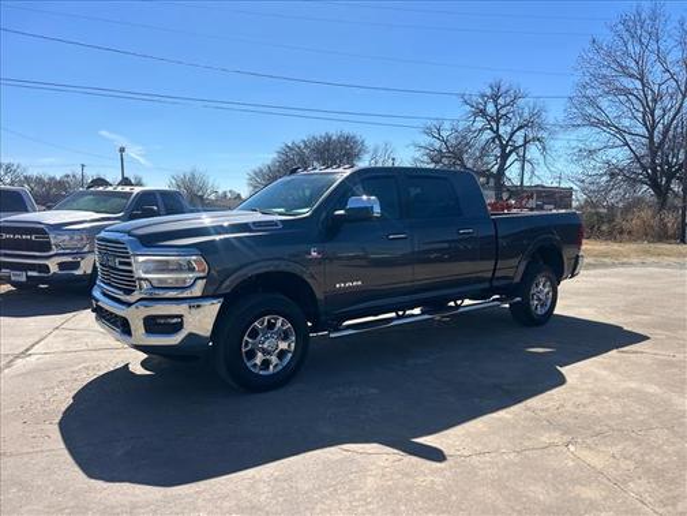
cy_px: 258
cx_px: 344
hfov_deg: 67.3
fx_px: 516
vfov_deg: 53.1
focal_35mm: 26
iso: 50
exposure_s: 1/5076
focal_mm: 5.7
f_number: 1.5
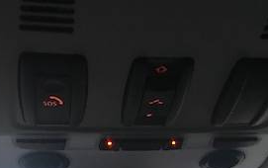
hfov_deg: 29.3
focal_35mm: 70
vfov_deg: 18.3
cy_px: 158
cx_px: 159
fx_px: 512
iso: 64
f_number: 1.8
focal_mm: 4
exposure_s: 1/17
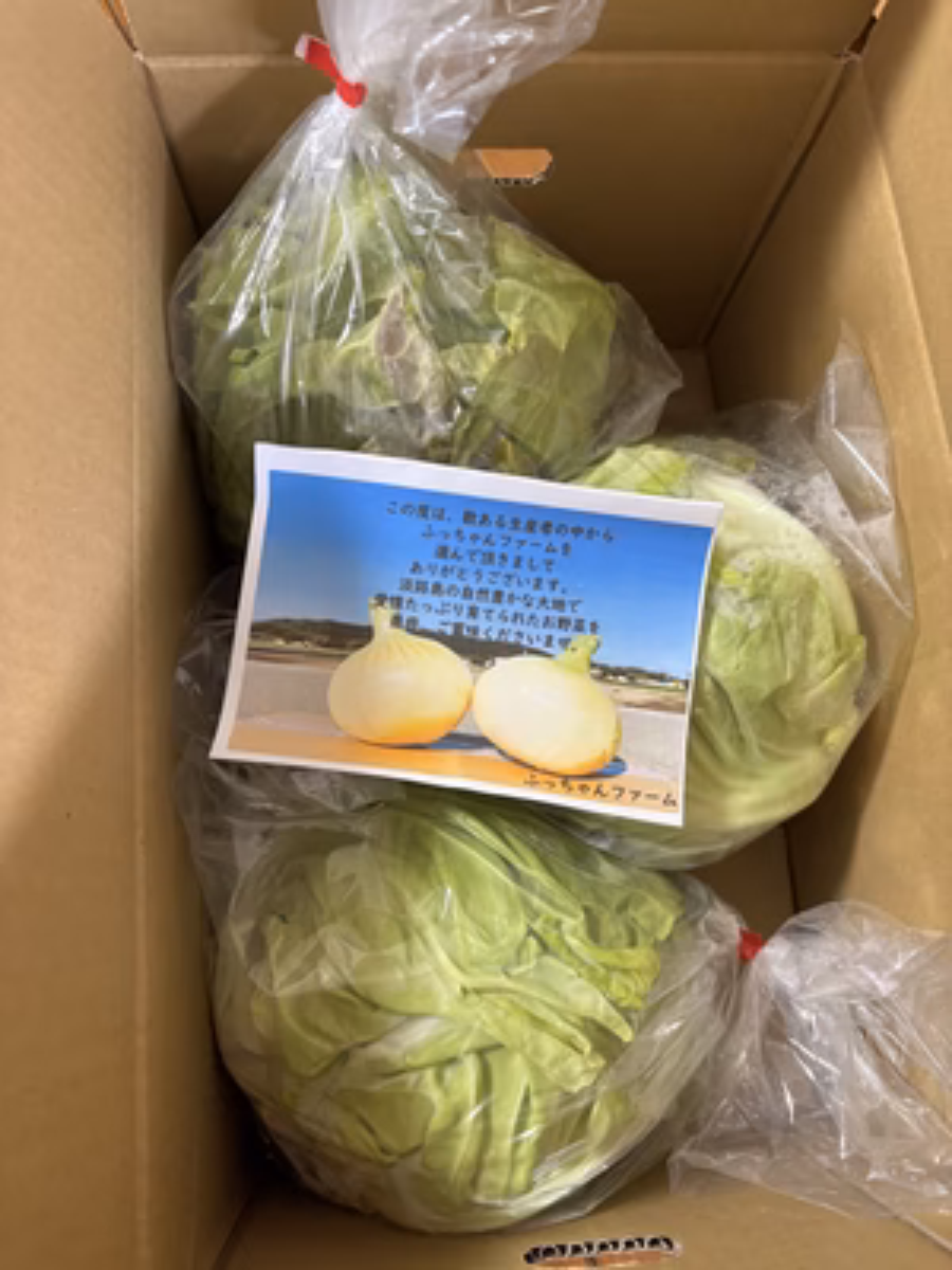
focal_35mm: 26
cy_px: 635
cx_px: 476
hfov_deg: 53.1
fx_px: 953
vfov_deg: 67.3
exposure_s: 1/60
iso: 320
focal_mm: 5.96
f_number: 1.6
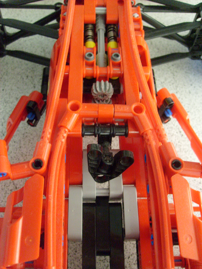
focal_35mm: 35
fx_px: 272
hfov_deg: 40.7
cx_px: 101
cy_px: 134
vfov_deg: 52.6
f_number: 2.8
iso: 200
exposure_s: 1/30
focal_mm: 5.8
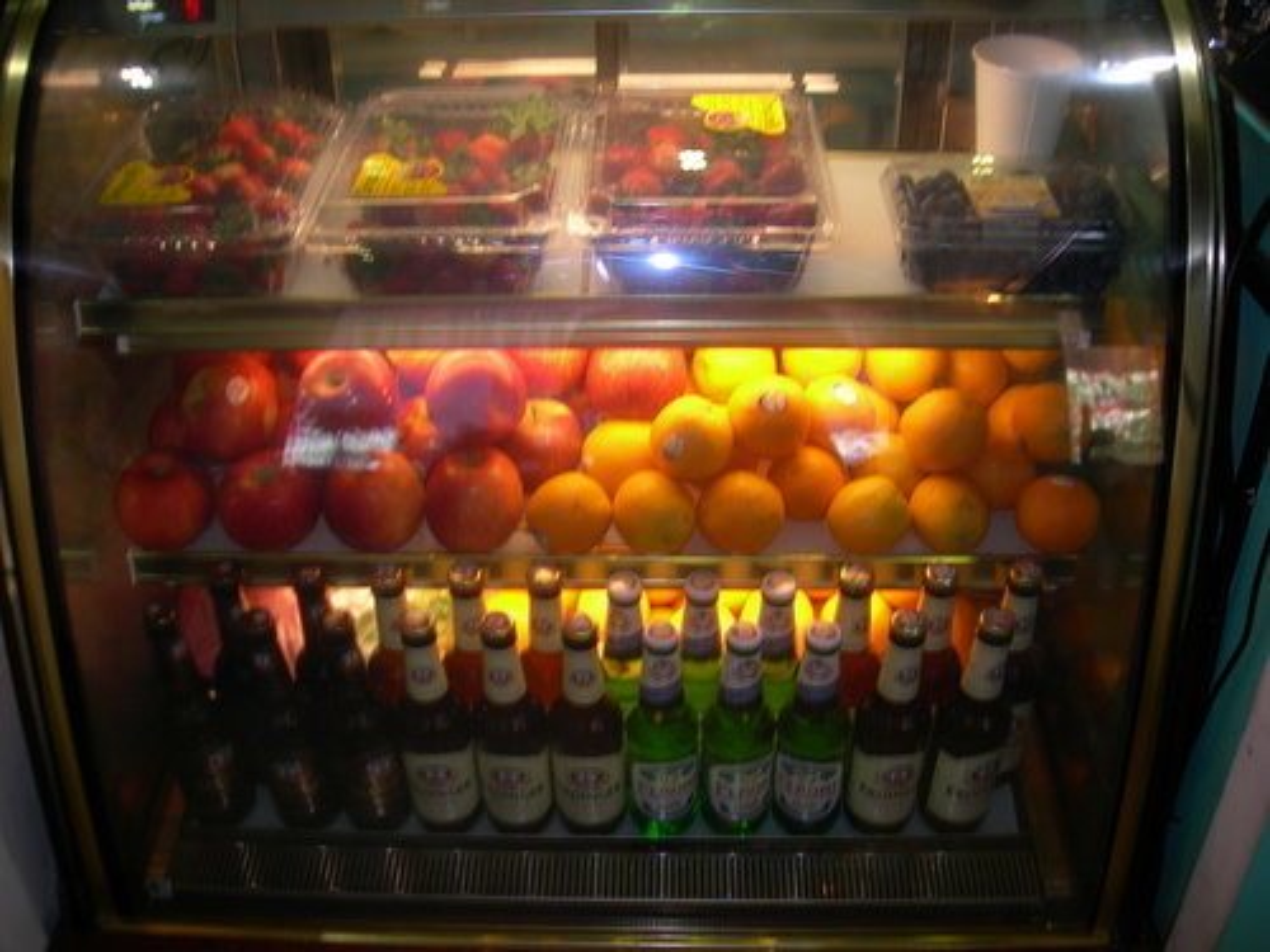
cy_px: 476
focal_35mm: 38
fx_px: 1394
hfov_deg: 49.0
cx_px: 635
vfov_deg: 37.7
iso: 50
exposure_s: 1/30
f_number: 2.8
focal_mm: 7.8
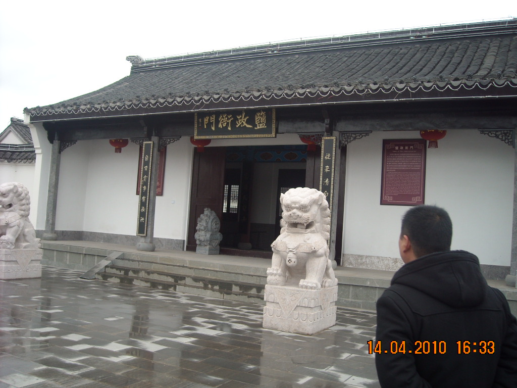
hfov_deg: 52.6
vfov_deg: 40.7
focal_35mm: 35
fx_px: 523
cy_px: 194
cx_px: 258
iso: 64
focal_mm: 5.7
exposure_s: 1/184
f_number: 2.8
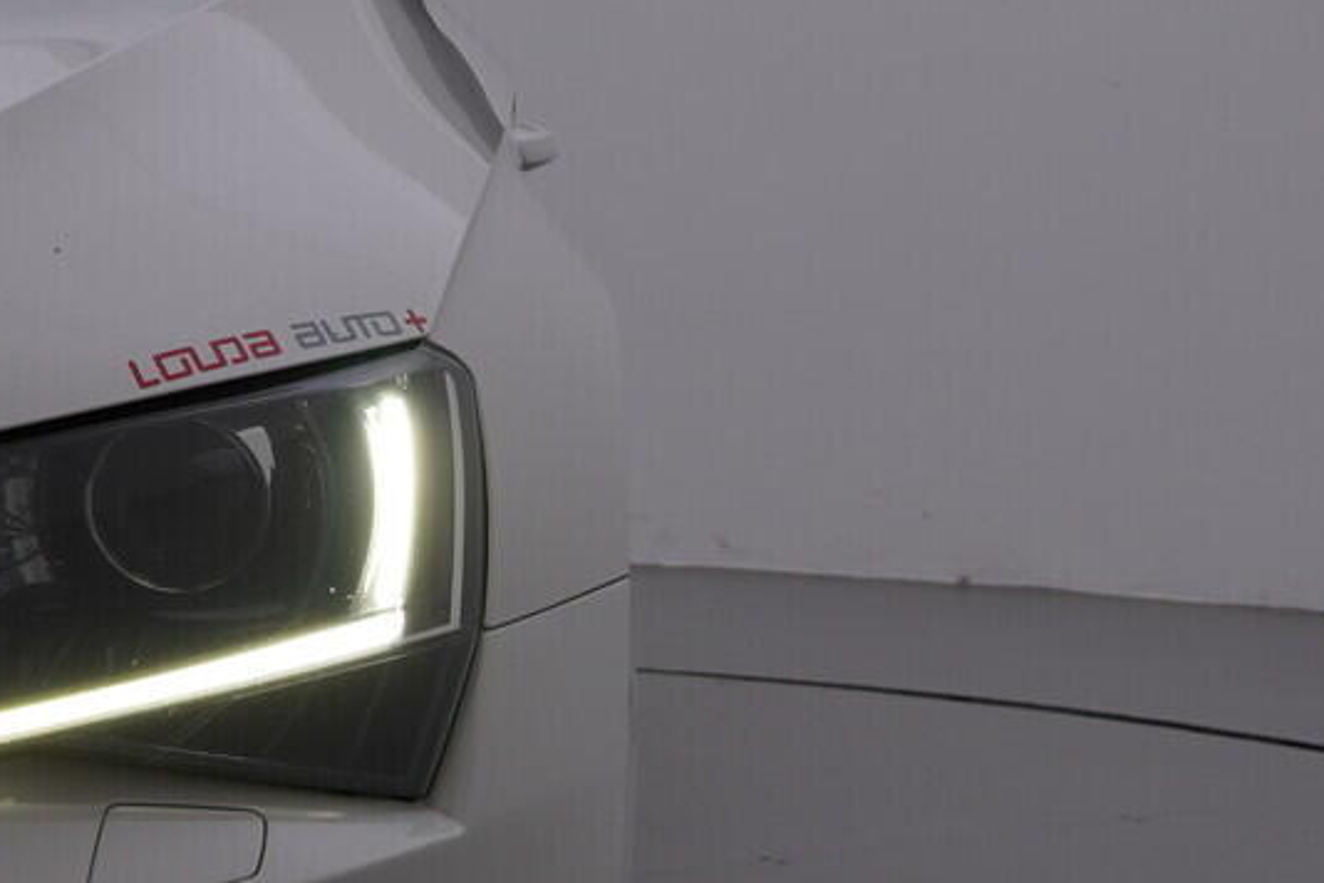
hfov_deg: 21.0
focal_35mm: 97
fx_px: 3567
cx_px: 605
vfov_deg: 13.9
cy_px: 846
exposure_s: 1/200
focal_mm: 24
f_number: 6.3
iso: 125
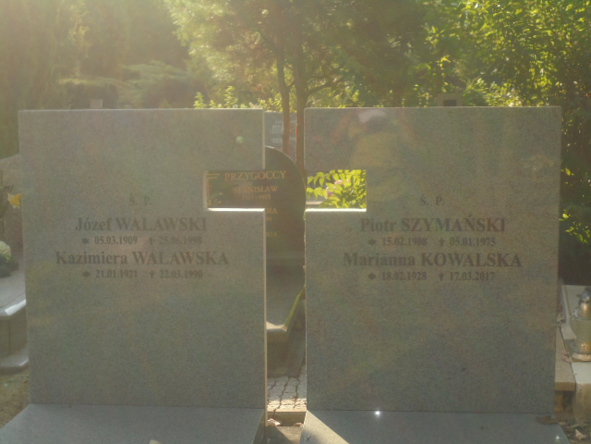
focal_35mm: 56
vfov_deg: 26.1
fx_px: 956
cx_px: 296
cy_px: 222
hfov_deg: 34.3
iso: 100
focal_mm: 10.1
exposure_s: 1/160
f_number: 5.2
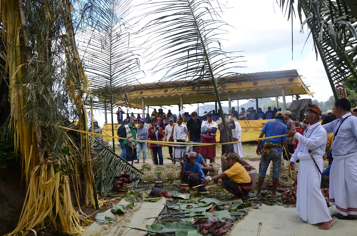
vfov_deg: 41.5
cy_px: 118
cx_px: 178
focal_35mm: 32
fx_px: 312
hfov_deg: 59.6
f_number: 6.3
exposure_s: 1/160
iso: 100
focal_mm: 21
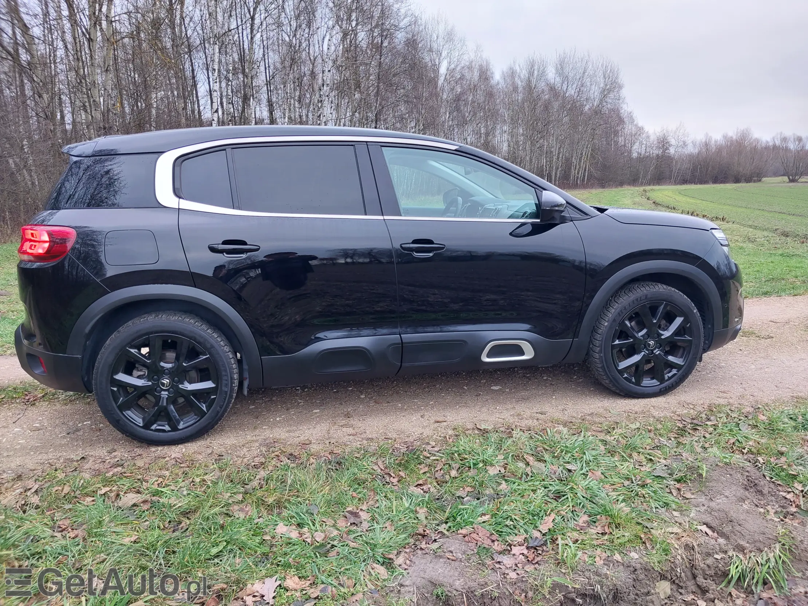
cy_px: 303
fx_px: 700
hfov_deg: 60.0
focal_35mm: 30
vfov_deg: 46.8
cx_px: 404
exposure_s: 1/50
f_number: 1.8
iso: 40
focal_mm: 4.6
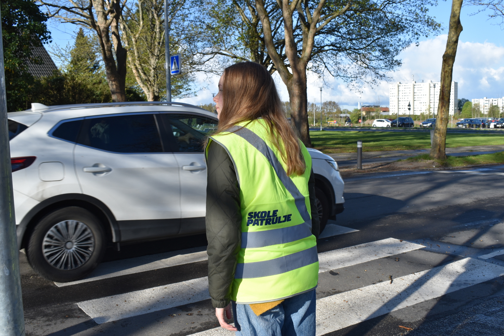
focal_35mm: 38
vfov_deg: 35.5
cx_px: 252
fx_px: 525
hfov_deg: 51.3
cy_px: 168
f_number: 9
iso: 200
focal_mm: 25
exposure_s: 1/320
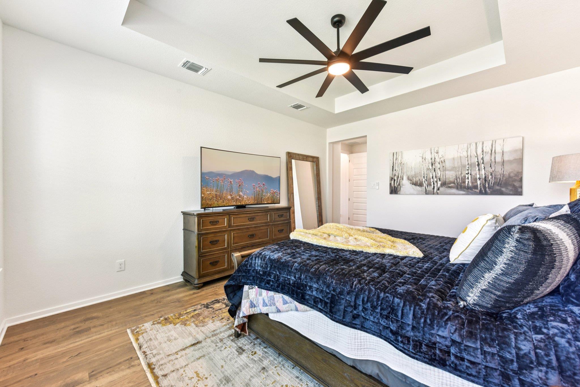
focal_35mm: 14
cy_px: 194
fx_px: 226
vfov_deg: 81.2
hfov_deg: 104.3
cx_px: 290
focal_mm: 14
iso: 450
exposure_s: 1/15
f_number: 8
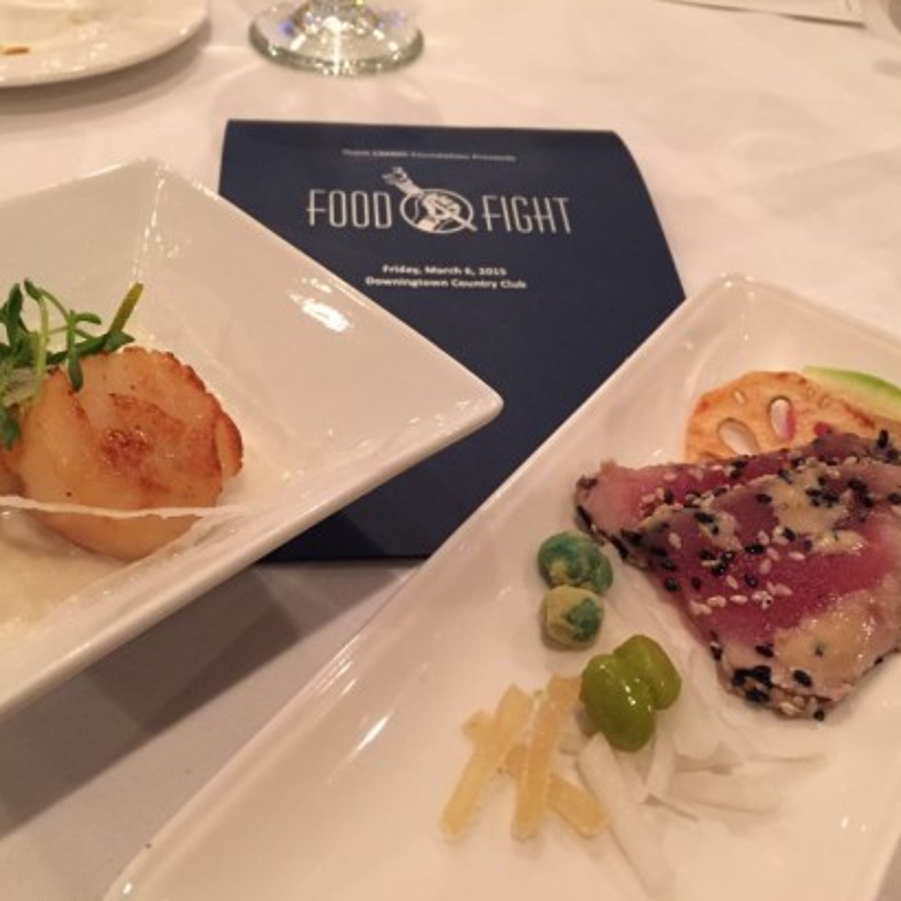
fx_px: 1031
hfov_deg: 47.2
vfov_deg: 47.2
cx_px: 437
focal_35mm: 35
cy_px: 455
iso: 250
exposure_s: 1/15
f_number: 2.2
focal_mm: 4.15
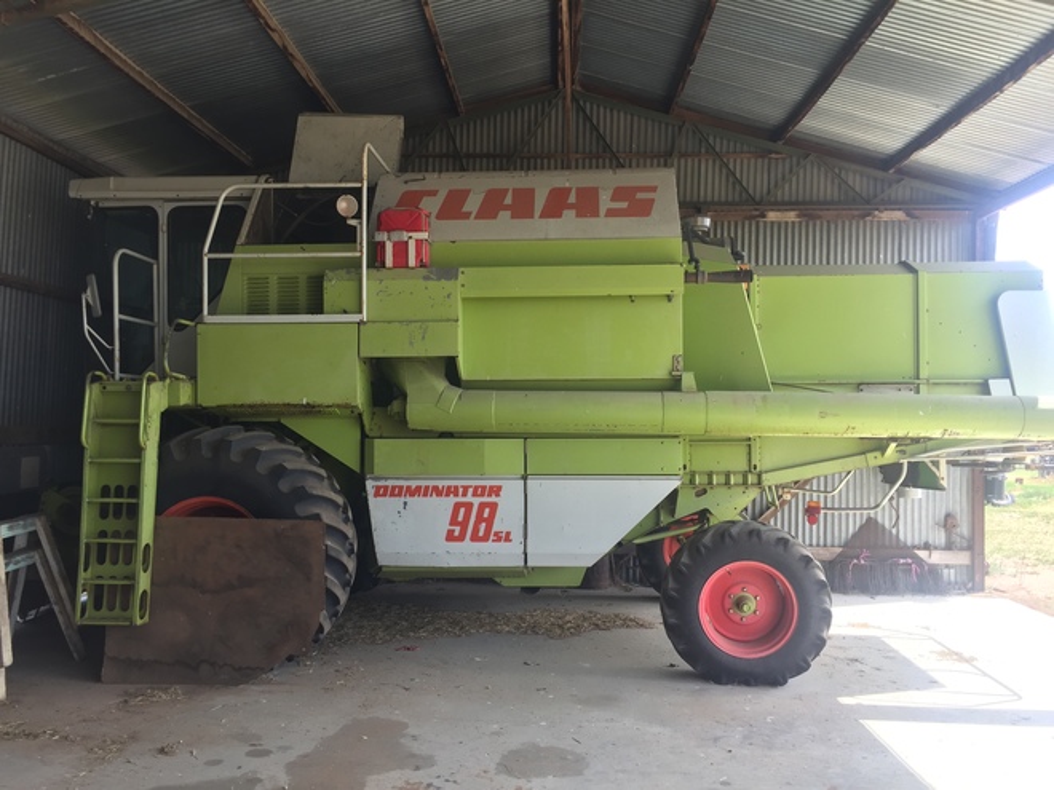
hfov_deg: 61.7
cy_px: 395
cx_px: 527
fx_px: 883
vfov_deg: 48.2
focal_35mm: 29
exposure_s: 1/176
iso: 32
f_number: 2.2
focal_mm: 4.15
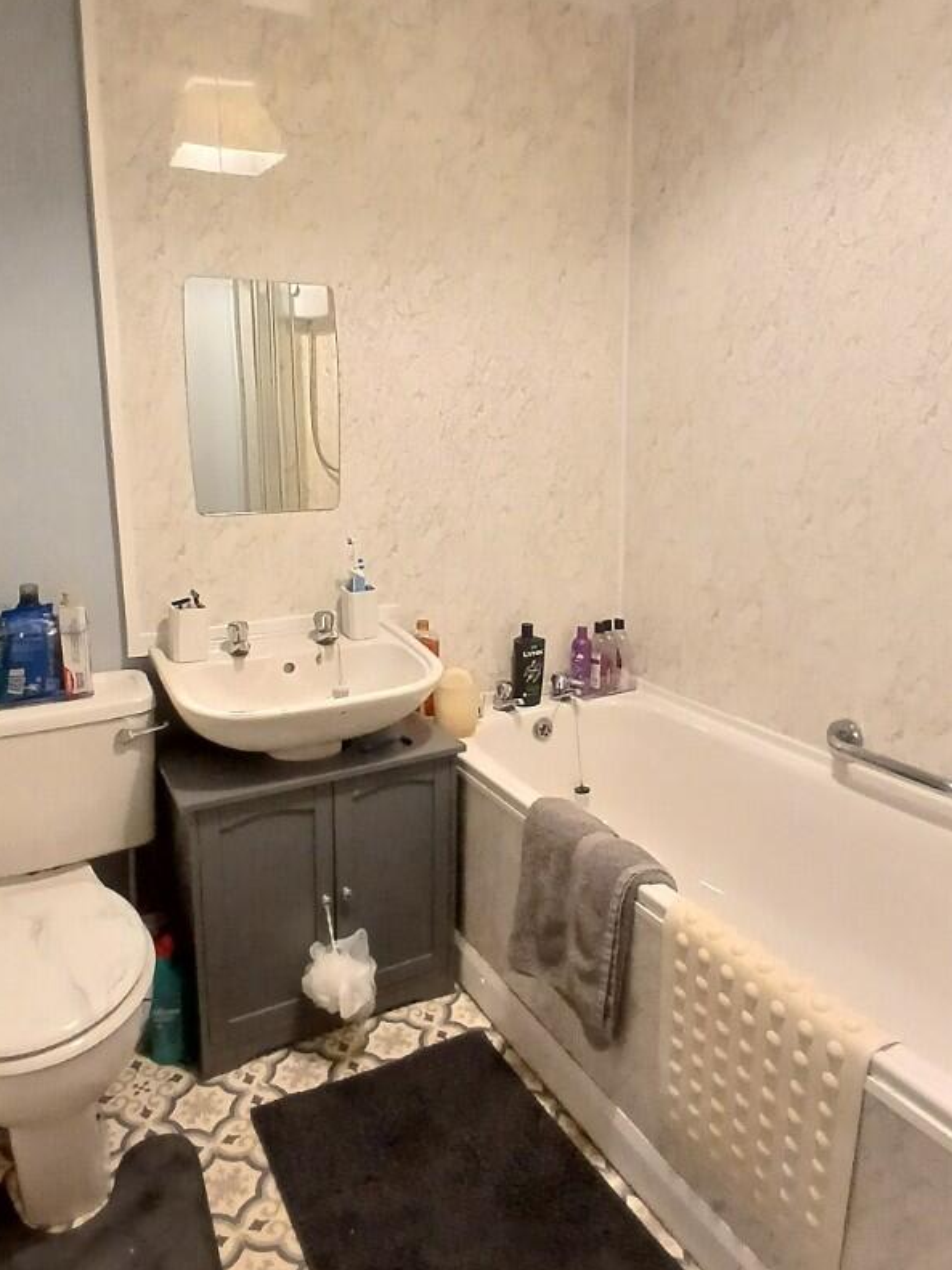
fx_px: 807
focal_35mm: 22
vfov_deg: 76.2
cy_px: 581
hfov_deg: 61.0
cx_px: 454
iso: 500
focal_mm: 1.4
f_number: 2.2
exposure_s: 1/25
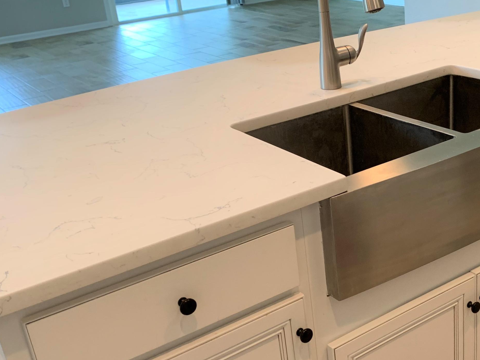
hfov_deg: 43.2
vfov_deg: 34.1
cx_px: 369
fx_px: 582
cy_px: 231
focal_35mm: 42
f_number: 1.8
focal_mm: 4.25
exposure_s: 1/60
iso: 125
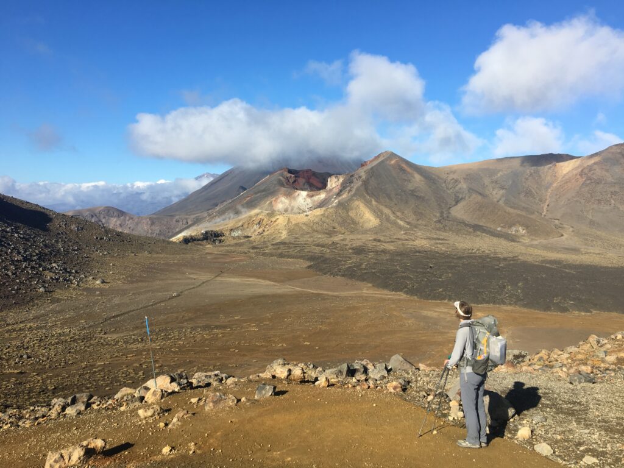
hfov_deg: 61.7
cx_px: 312
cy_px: 234
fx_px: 523
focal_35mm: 29
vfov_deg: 48.2
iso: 25
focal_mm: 4.15
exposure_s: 1/1672
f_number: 2.2
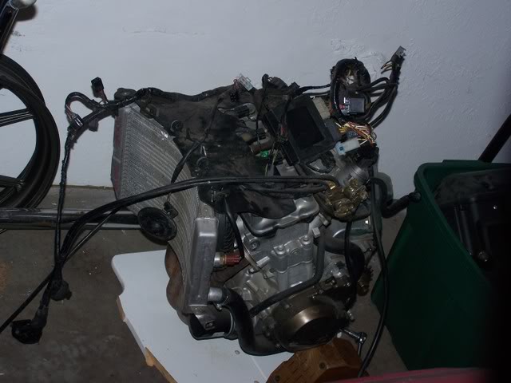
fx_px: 1107
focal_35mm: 75
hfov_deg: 26.0
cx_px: 256
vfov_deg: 19.6
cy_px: 192
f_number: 3.2
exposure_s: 1/80
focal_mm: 12.4
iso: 80
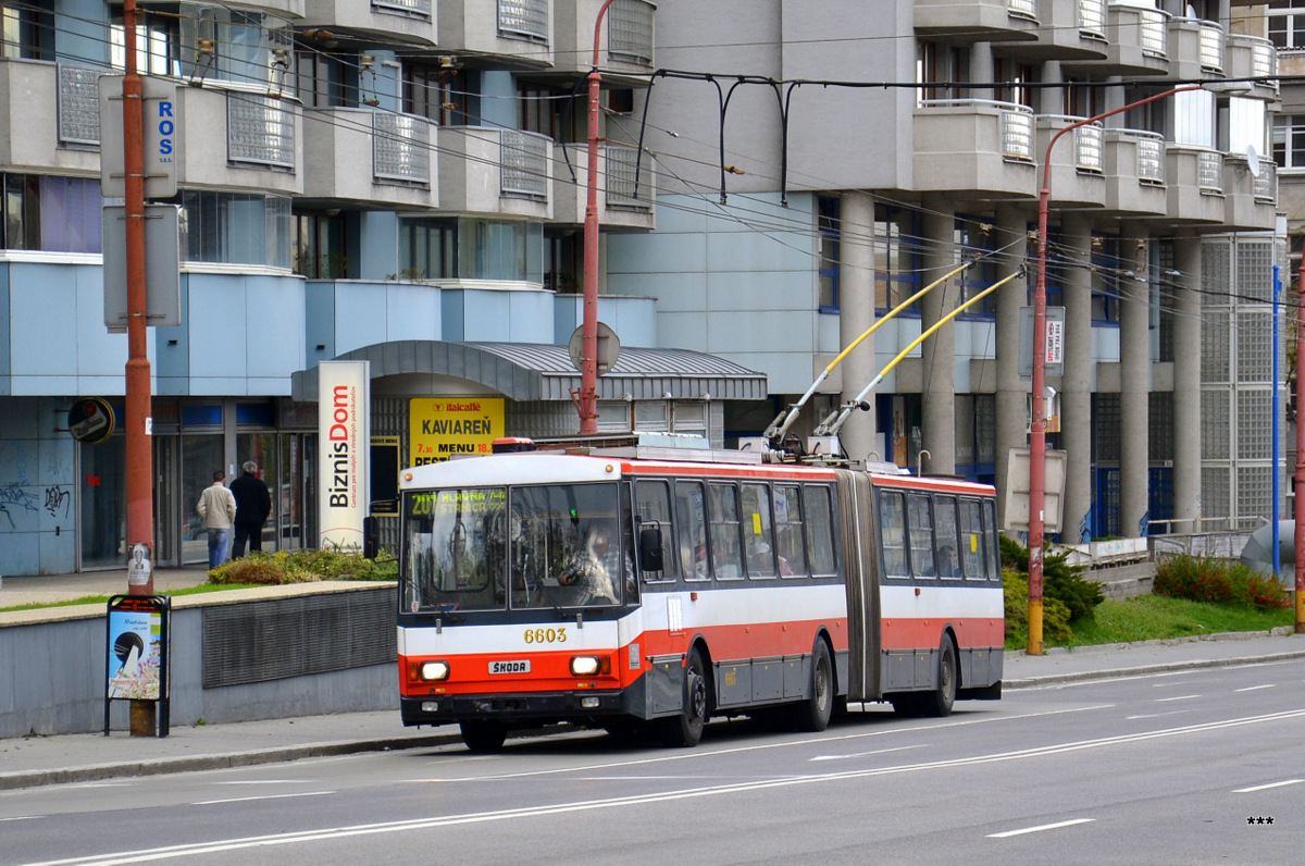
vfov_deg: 12.1
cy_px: 433
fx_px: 4072
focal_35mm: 112
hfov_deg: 18.2
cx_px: 652
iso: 400
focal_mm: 75
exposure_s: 1/250
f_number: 5.3
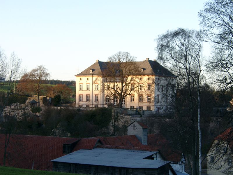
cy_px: 88
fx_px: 673
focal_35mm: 100
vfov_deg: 14.8
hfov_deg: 19.6
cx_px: 116
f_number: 4
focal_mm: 20.74
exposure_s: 1/88.6
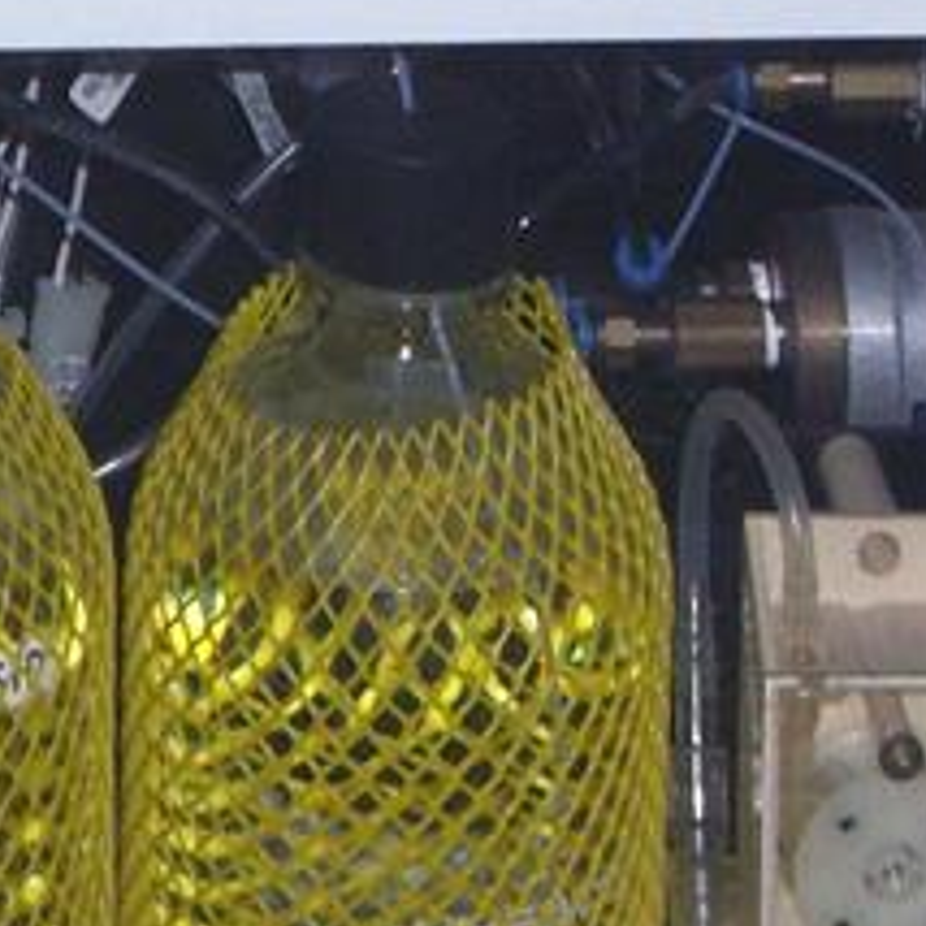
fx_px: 5417
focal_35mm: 179
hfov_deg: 9.7
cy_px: 463
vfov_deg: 9.8
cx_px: -100
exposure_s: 1/60
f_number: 3
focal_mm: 7.6
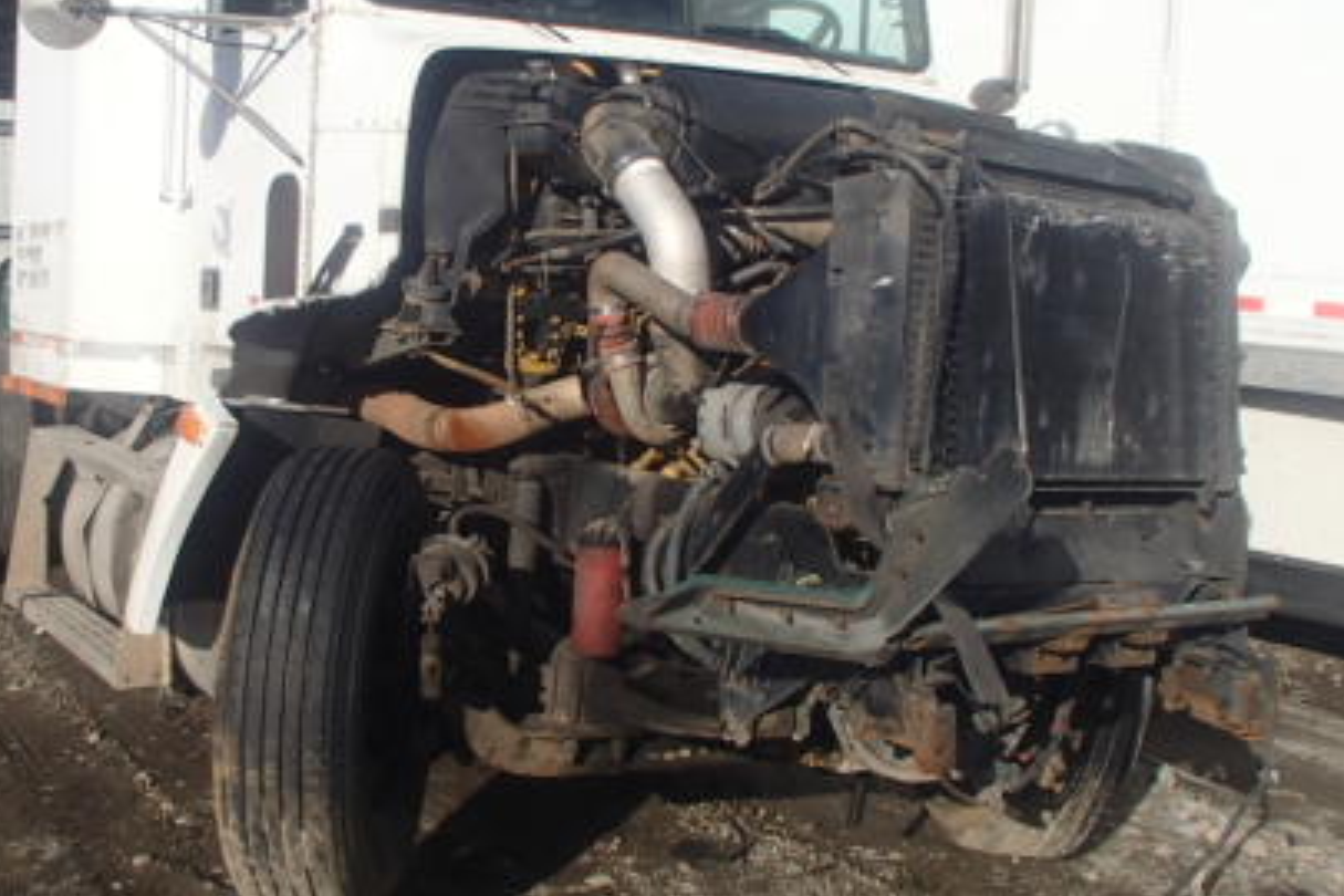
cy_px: 368
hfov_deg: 42.6
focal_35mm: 46
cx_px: 558
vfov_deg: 29.2
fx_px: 1717
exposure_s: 1/125
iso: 100
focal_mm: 5
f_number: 11
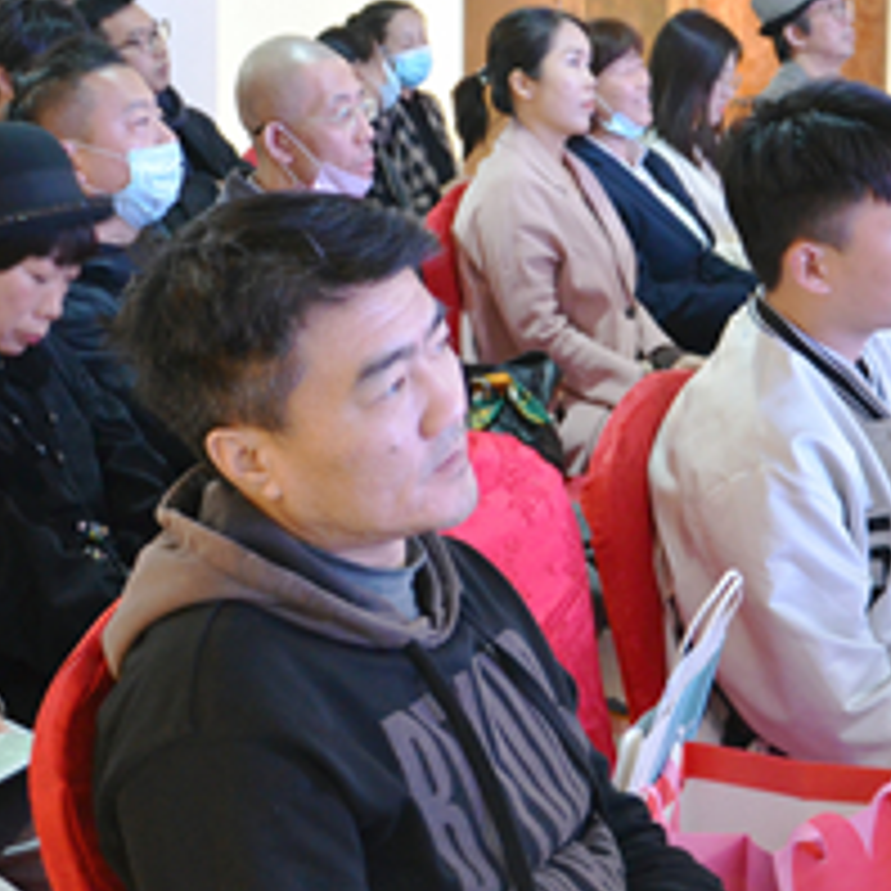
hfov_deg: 20.4
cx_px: 405
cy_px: 346
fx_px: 2475
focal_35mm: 85
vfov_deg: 20.4
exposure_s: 1/20
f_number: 3.8
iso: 1600
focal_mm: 24
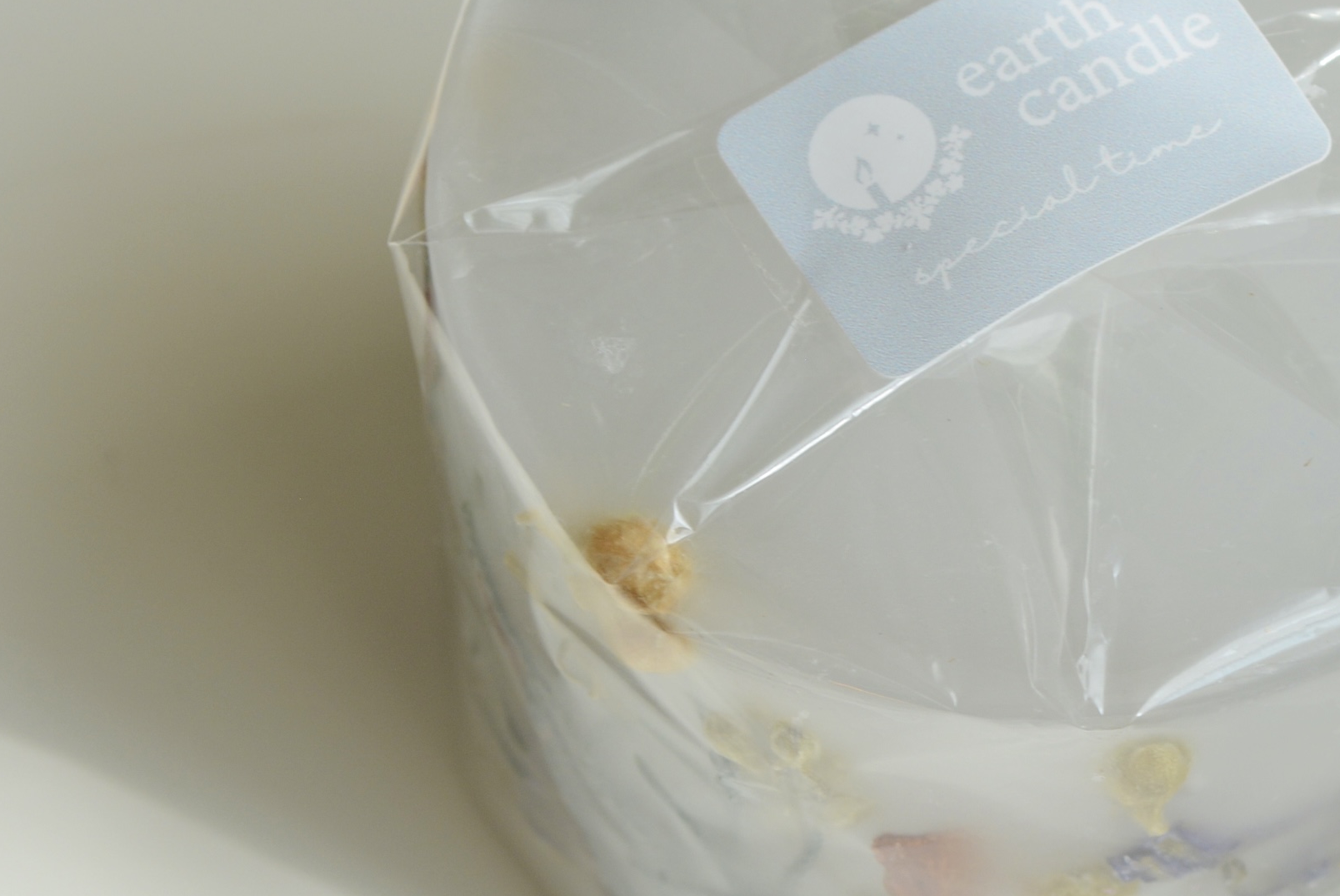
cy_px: 367
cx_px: 1000
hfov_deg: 17.1
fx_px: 4433
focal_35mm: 119
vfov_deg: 11.5
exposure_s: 1/60
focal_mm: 50
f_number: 8
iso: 320
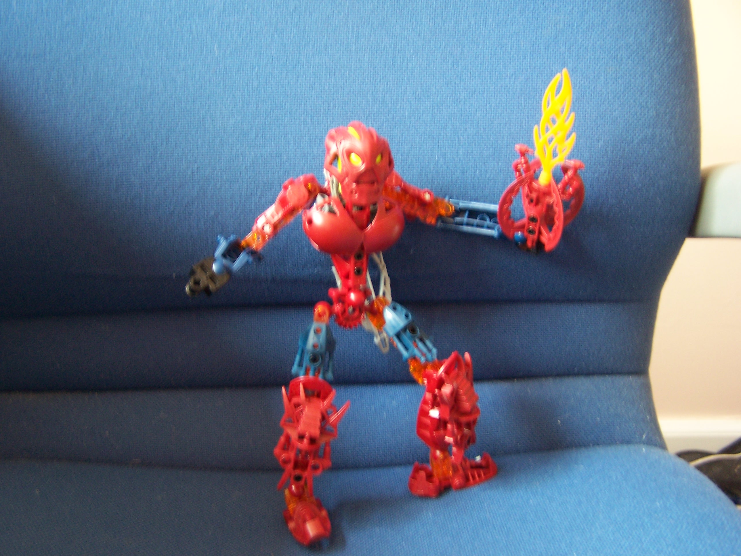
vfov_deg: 37.7
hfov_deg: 49.0
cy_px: 278
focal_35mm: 38
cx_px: 370
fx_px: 813
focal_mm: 6.3
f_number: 2.8
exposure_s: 1/8
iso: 140
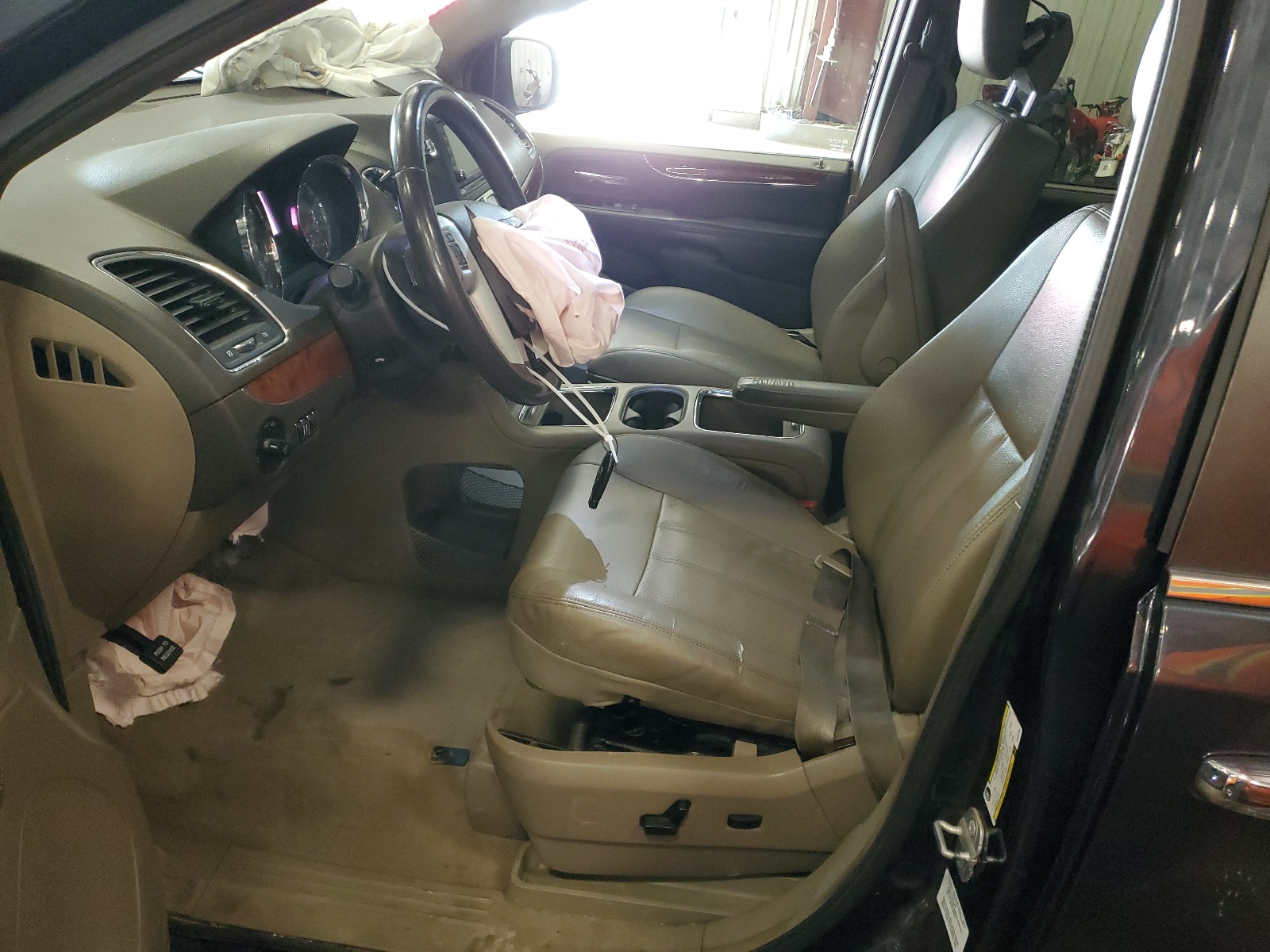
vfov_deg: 53.1
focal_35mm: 26
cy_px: 476
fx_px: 954
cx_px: 635
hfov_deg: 67.3
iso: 397
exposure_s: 1/60.2
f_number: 1.5
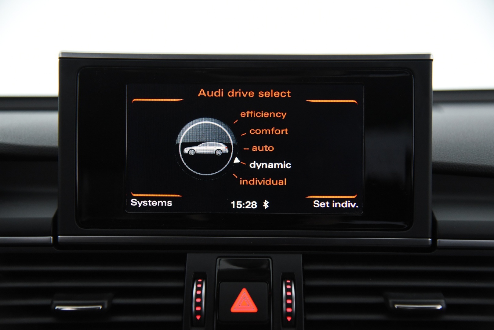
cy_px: 165
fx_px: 755
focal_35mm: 55
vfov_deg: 24.6
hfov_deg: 36.2
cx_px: 247
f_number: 4
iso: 4000
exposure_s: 1/60
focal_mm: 55
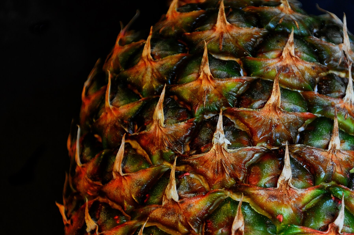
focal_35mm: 160
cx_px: 227
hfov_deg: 12.8
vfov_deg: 8.6
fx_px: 1571
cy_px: 128
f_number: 5.3
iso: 1000
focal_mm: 80
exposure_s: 1/30
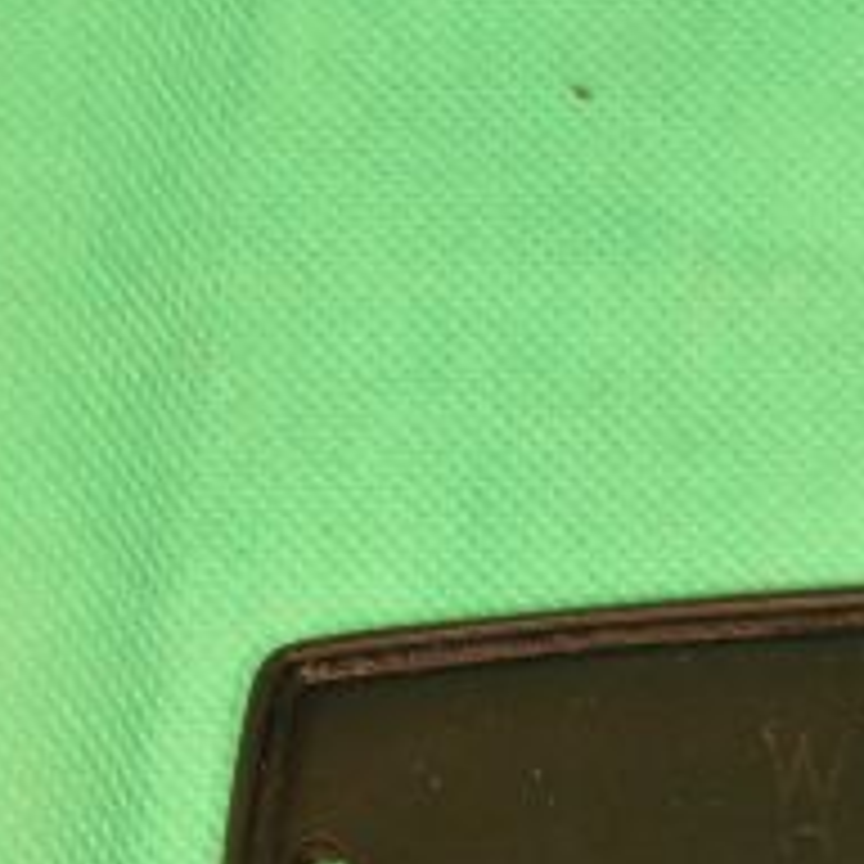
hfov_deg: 7.8
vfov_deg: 8.0
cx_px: 1292
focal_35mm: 219
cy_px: 770
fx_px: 6194
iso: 4500
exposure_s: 1/100
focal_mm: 55
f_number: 20
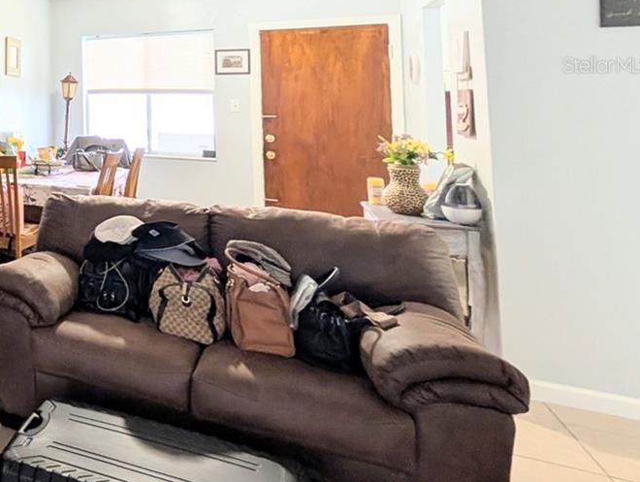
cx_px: -118
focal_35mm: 29
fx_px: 537
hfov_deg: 42.3
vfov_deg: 44.7
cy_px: 65
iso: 116
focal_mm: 2.02
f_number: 1.7
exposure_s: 1/42.7
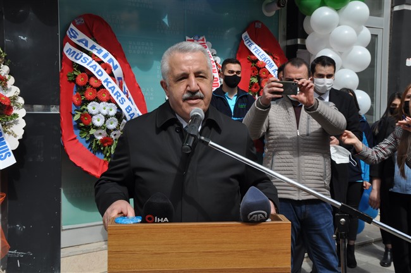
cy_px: 136
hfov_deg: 41.2
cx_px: 206
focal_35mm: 48
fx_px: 547
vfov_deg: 28.0
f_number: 13
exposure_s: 1/160
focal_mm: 32
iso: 200
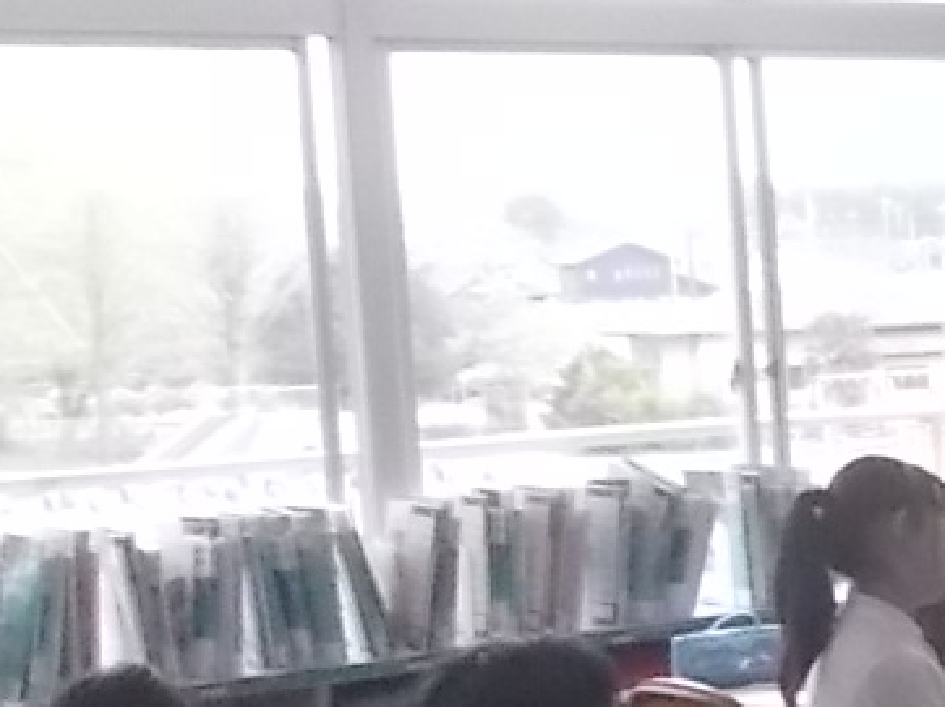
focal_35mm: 115
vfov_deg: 12.8
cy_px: 485
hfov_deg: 14.2
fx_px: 3137
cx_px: 1924
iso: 400
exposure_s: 1/200
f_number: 3.2
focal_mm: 4.6
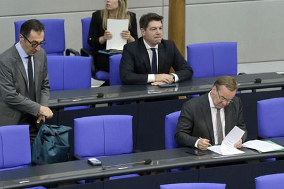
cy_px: 94
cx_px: 142
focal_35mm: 240
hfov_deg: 8.6
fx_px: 1892
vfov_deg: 5.7
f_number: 5.6
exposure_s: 1/500
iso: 8000
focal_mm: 240
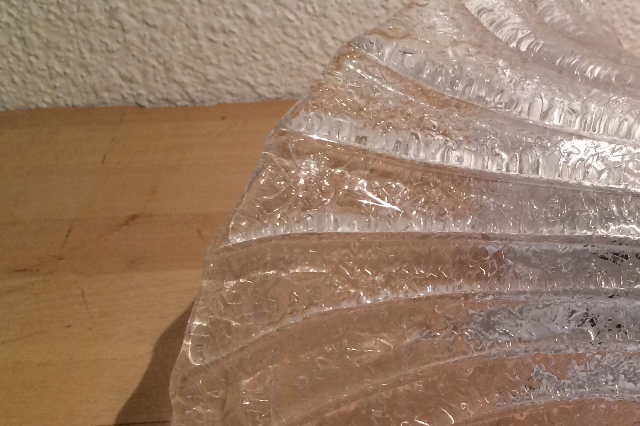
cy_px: 280
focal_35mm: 57
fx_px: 1013
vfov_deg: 23.7
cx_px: 596
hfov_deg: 33.0
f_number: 2.2
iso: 64
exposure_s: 1/33
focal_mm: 4.15
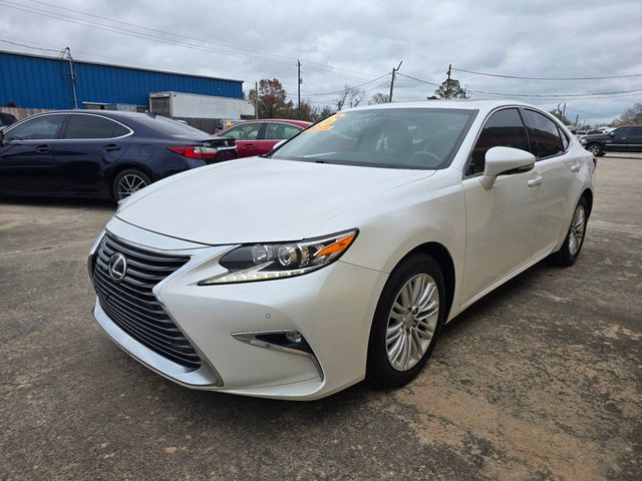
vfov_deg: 58.9
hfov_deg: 73.9
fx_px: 427
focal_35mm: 23
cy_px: 240
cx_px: 321
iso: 12
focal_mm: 6.3
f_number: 1.7
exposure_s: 1/395
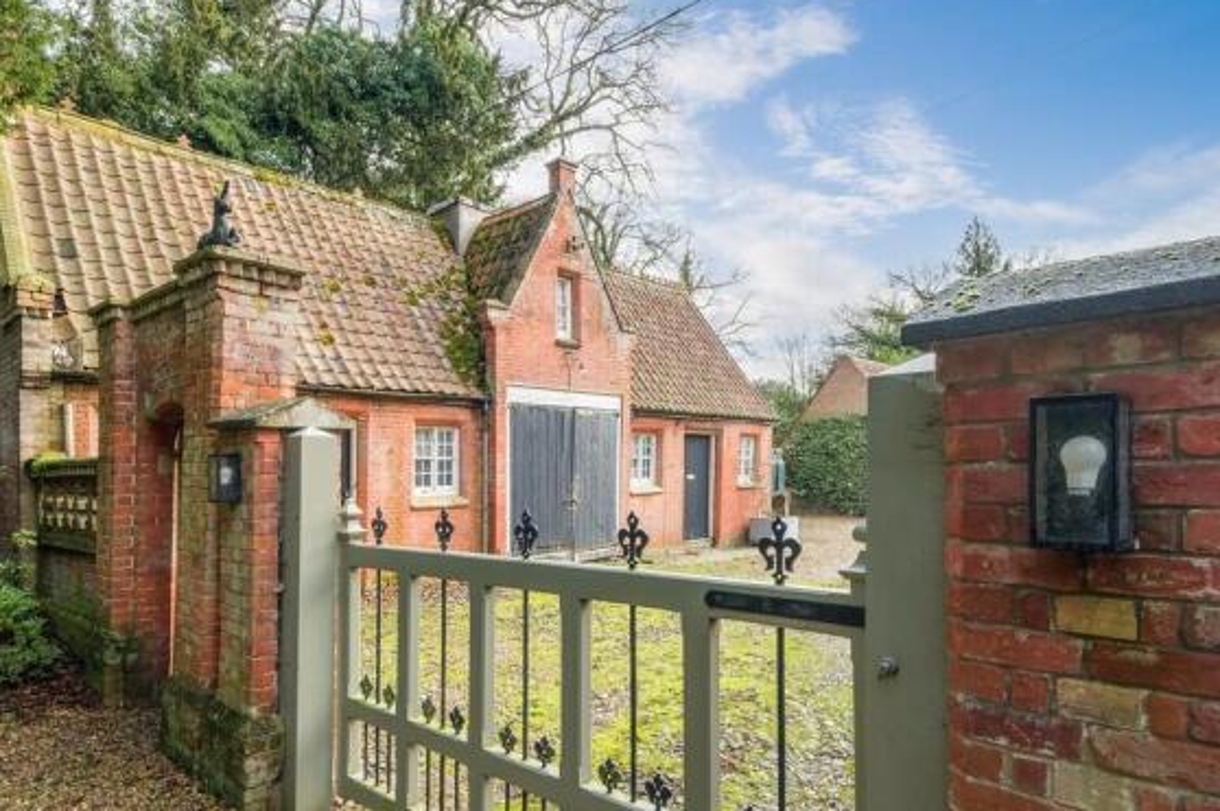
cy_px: 449
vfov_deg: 61.7
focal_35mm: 20
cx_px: 505
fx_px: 677
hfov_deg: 83.3
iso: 160
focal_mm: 11
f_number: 8
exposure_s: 1/320
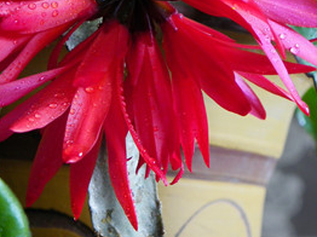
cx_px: 115
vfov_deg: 10.1
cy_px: 53
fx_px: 1336
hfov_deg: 13.5
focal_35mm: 146
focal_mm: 15.1
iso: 64
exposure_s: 1/4
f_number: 4
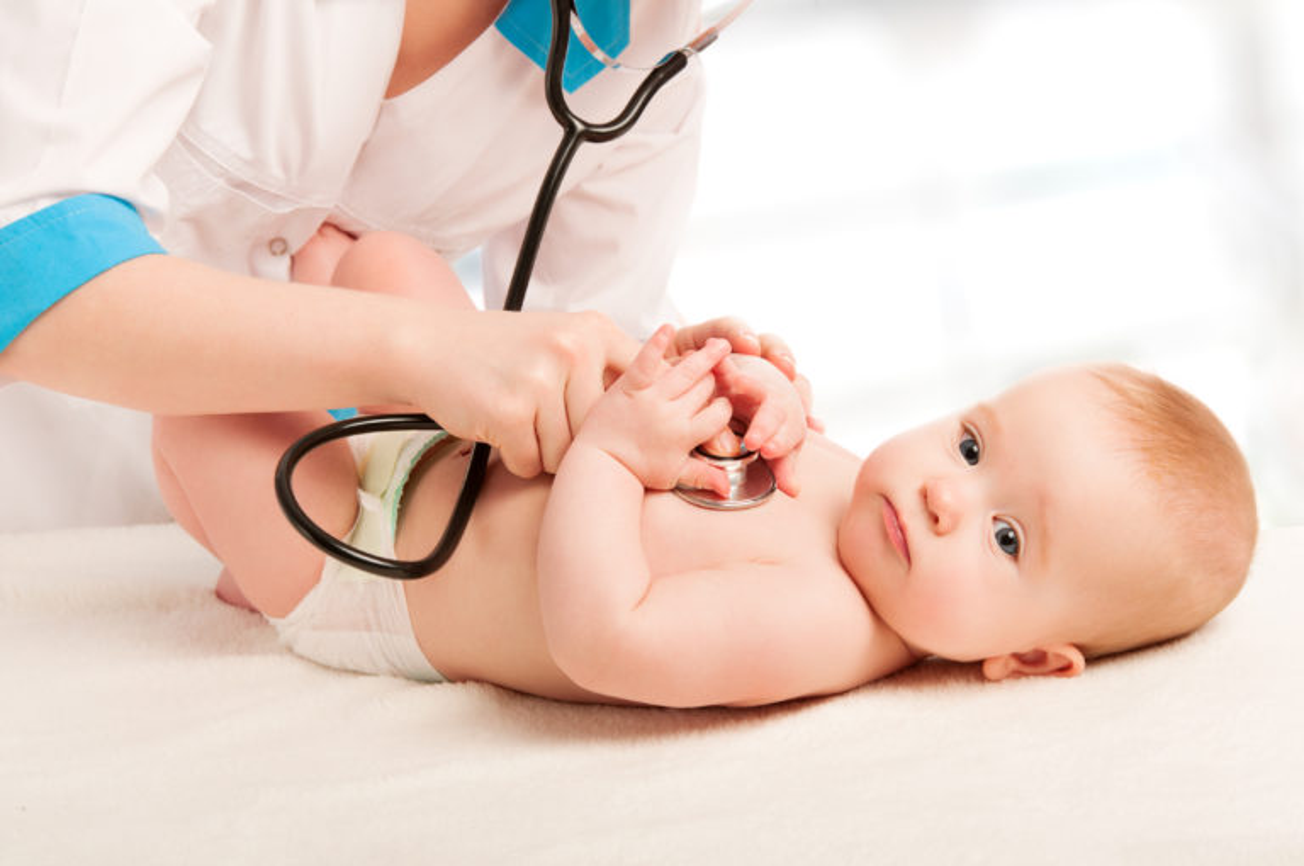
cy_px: 433
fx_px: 3256
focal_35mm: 90
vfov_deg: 15.1
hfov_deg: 22.6
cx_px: 652
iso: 200
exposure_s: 1/160
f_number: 9
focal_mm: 60
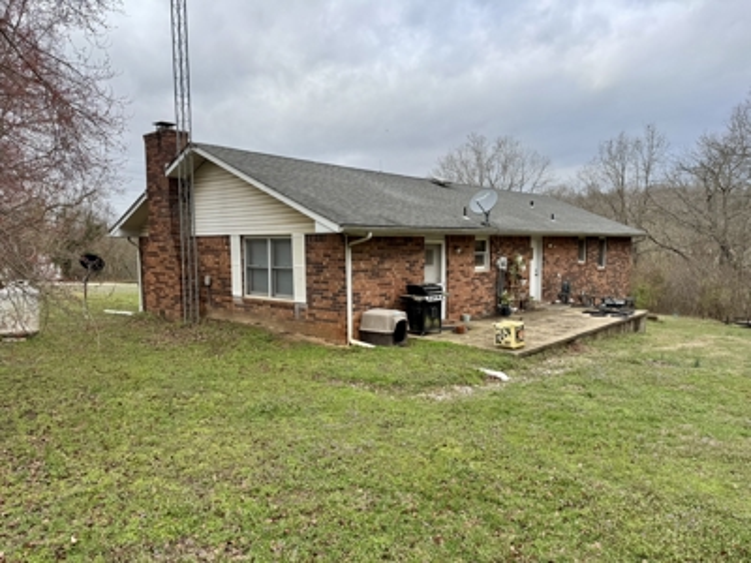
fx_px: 521
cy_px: 282
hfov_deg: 71.6
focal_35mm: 24
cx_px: 376
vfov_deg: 56.8
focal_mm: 6.76
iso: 80
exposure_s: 1/1010
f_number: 1.78
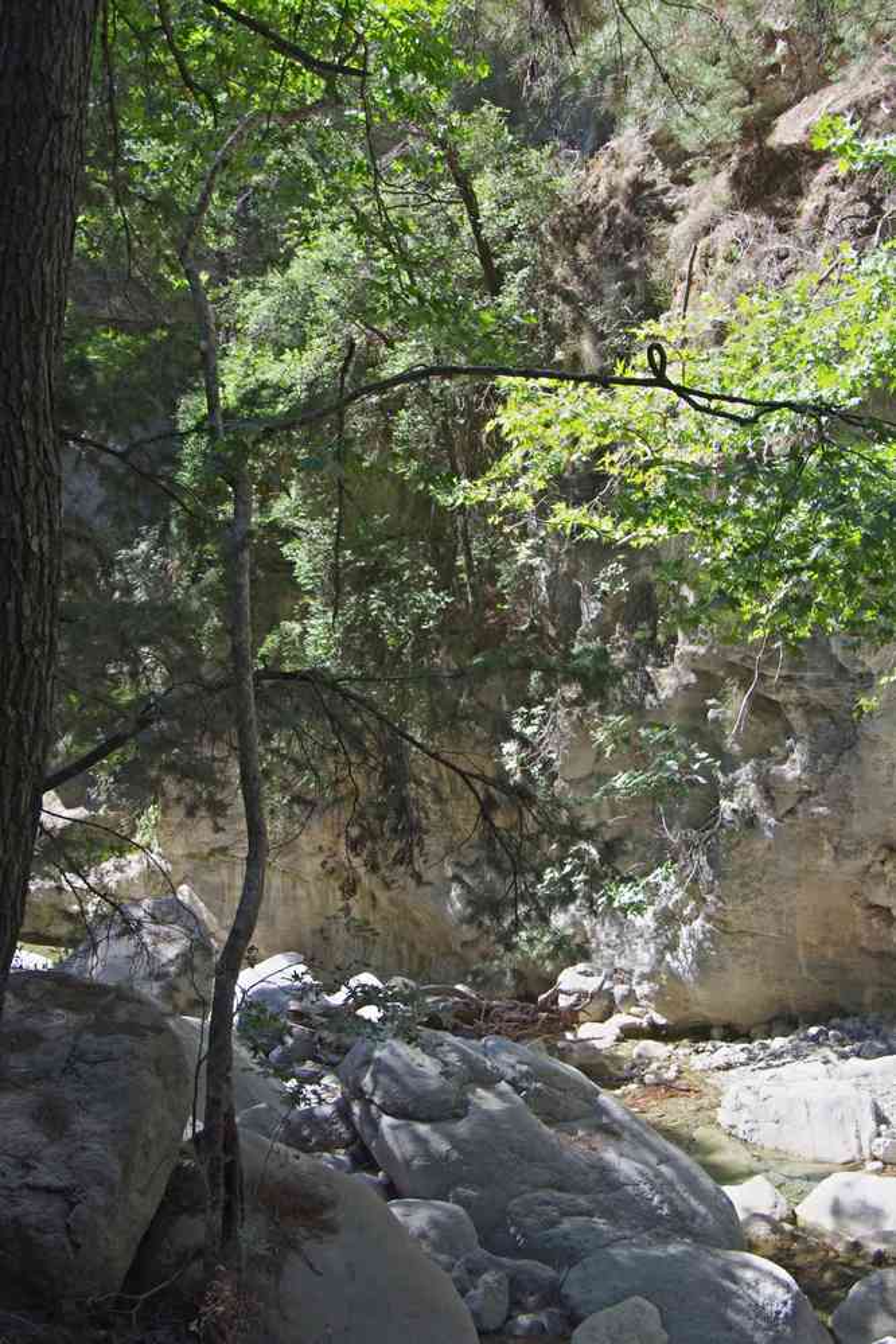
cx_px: 448
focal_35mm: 49
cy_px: 672
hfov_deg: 27.5
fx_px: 1829
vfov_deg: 40.3
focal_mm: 32.5
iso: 800
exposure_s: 1/160
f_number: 5.6
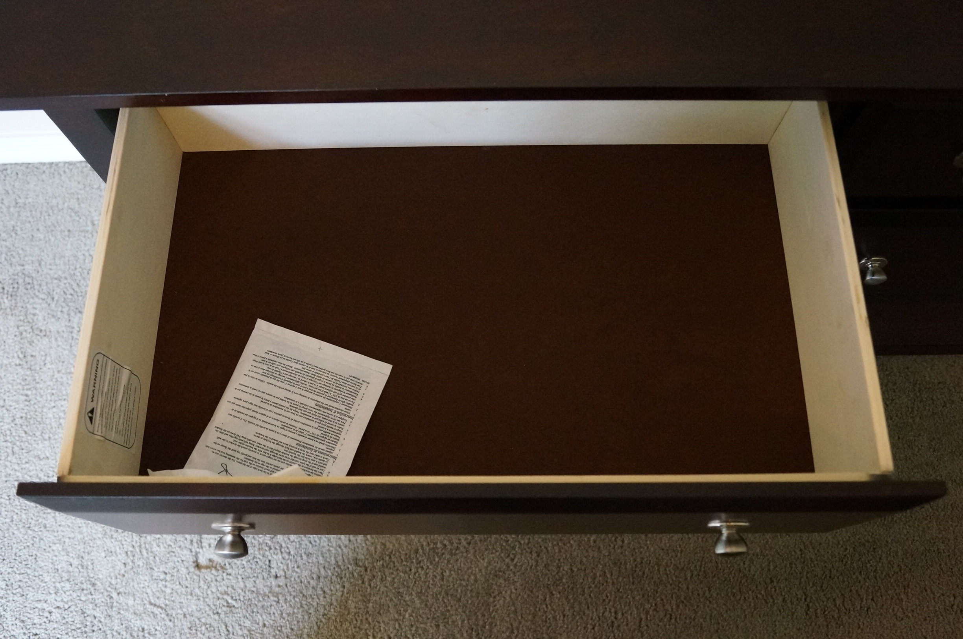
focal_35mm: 30
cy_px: 320
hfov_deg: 62.0
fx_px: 801
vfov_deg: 43.5
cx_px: 482
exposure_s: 1/40
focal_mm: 20
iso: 3200
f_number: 3.5
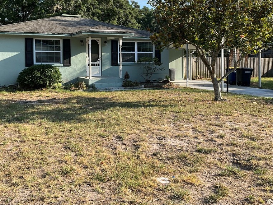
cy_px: 69
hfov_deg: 47.9
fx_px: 308
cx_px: 137
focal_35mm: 39
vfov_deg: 36.5
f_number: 1.8
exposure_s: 1/719
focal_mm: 3
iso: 25
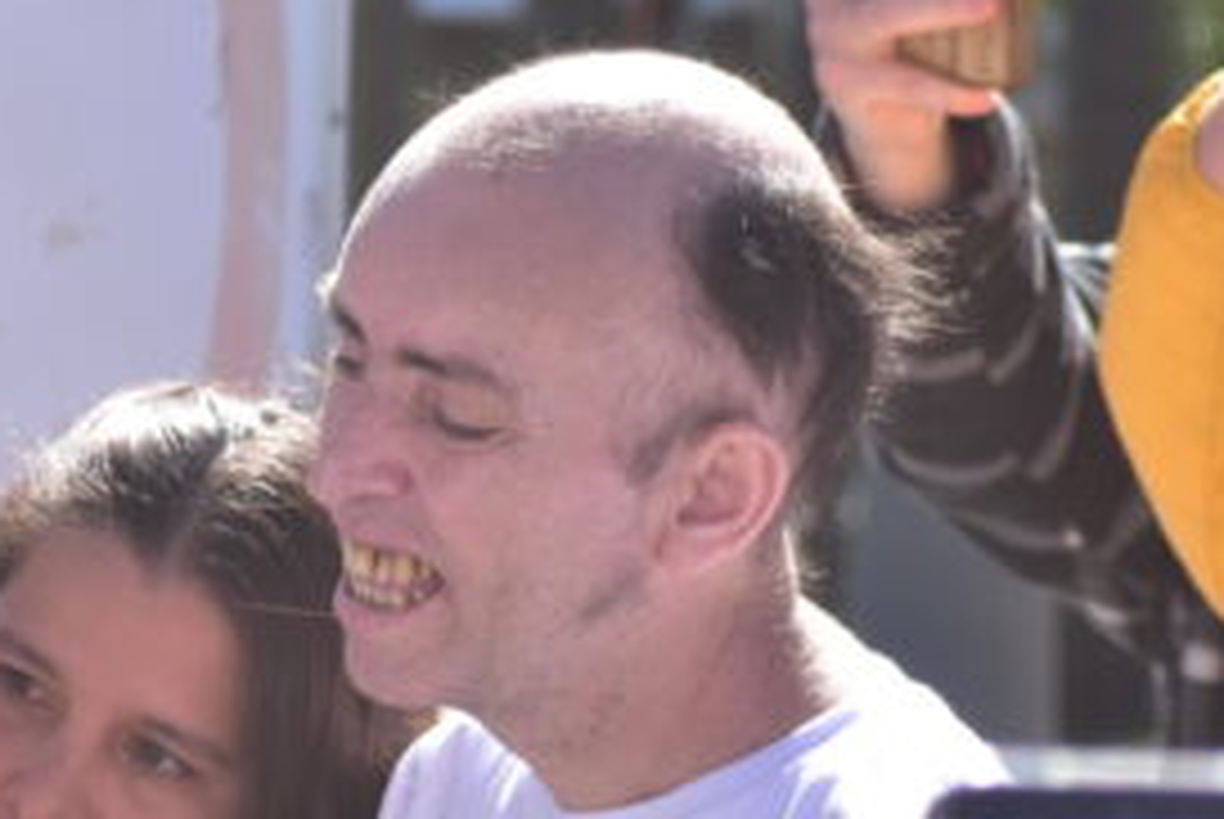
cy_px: 783
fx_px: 10075
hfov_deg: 6.9
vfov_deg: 4.6
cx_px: -382
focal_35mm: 296
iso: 250
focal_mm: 70
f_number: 4.5
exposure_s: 1/800
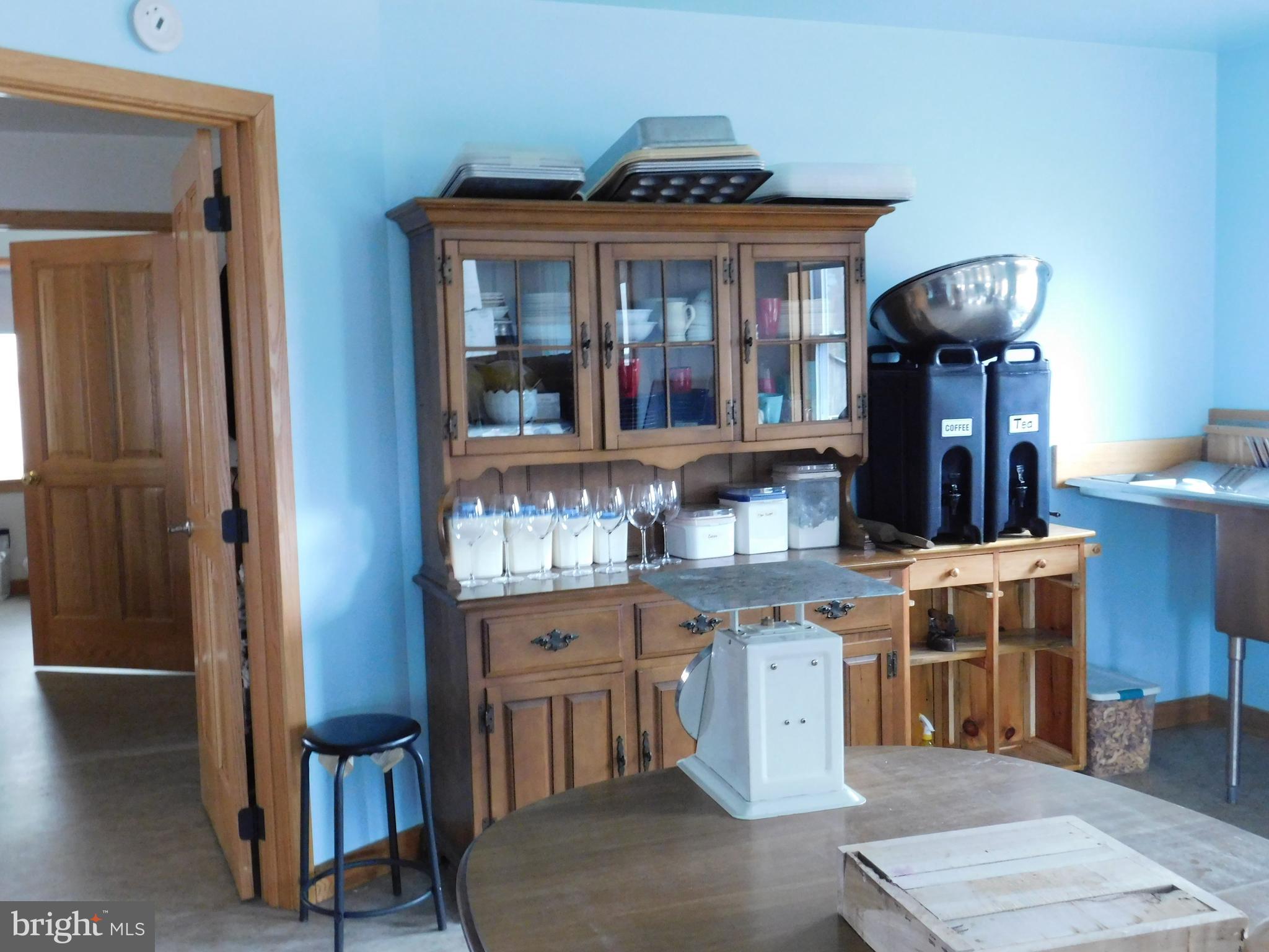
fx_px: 1320
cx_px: 634
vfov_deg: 39.7
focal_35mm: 36
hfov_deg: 51.4
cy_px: 476
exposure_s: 1/8
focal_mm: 6.3
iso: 640
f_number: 3.5
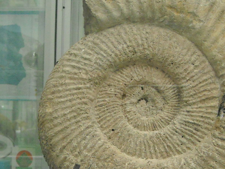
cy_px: 130
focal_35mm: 71
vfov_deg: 20.5
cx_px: 138
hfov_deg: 27.3
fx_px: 462
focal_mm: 5.7
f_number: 2.8
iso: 400
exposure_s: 1/201
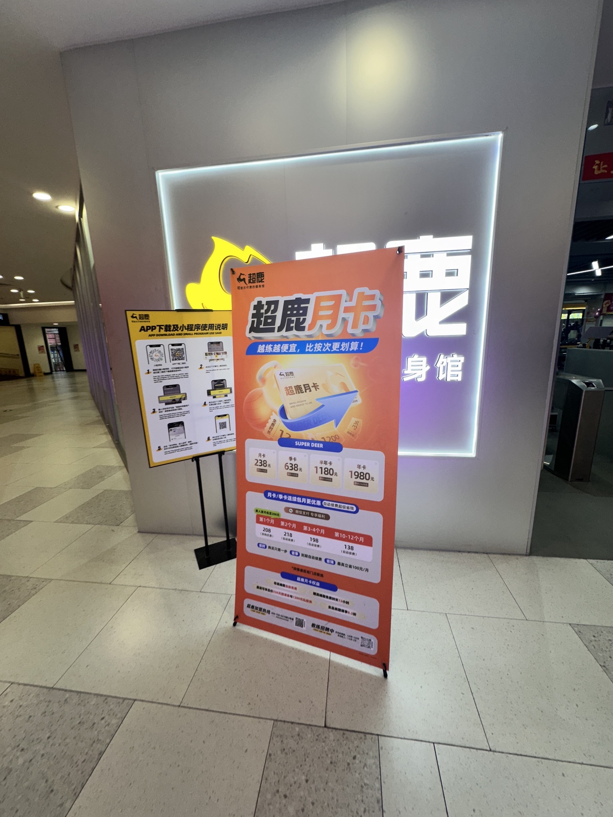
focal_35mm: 14
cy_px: 408
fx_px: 331
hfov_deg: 85.7
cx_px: 306
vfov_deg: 102.1
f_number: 2.2
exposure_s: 1/100
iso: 50
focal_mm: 2.22
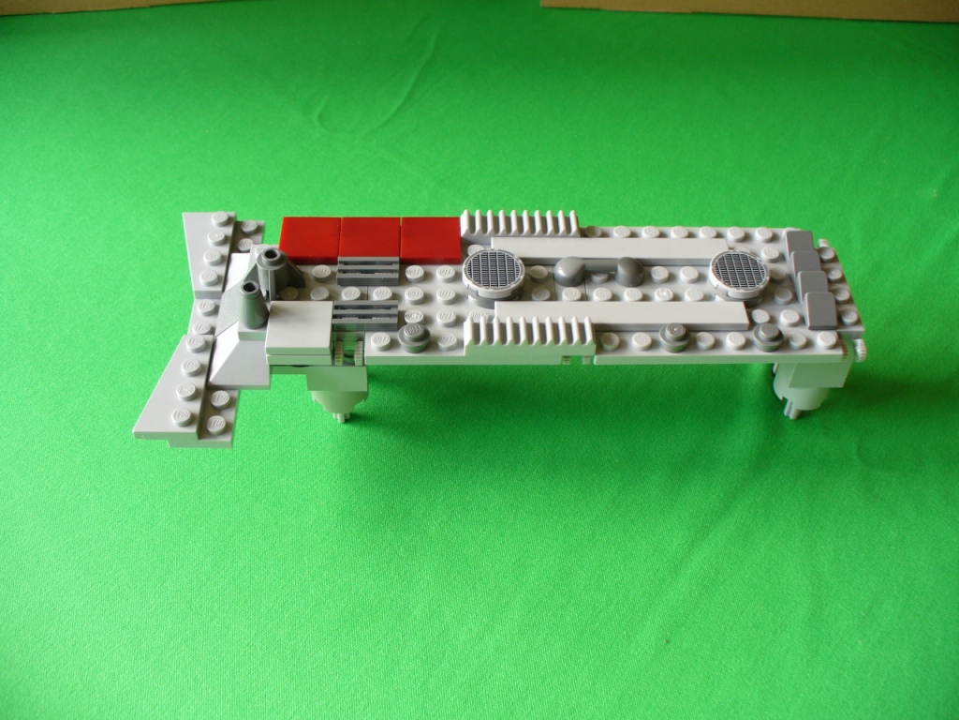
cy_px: 360
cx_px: 480
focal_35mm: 37
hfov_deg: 50.1
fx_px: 1025
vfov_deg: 38.7
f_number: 2.8
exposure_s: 1/13
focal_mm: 6.1
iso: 80
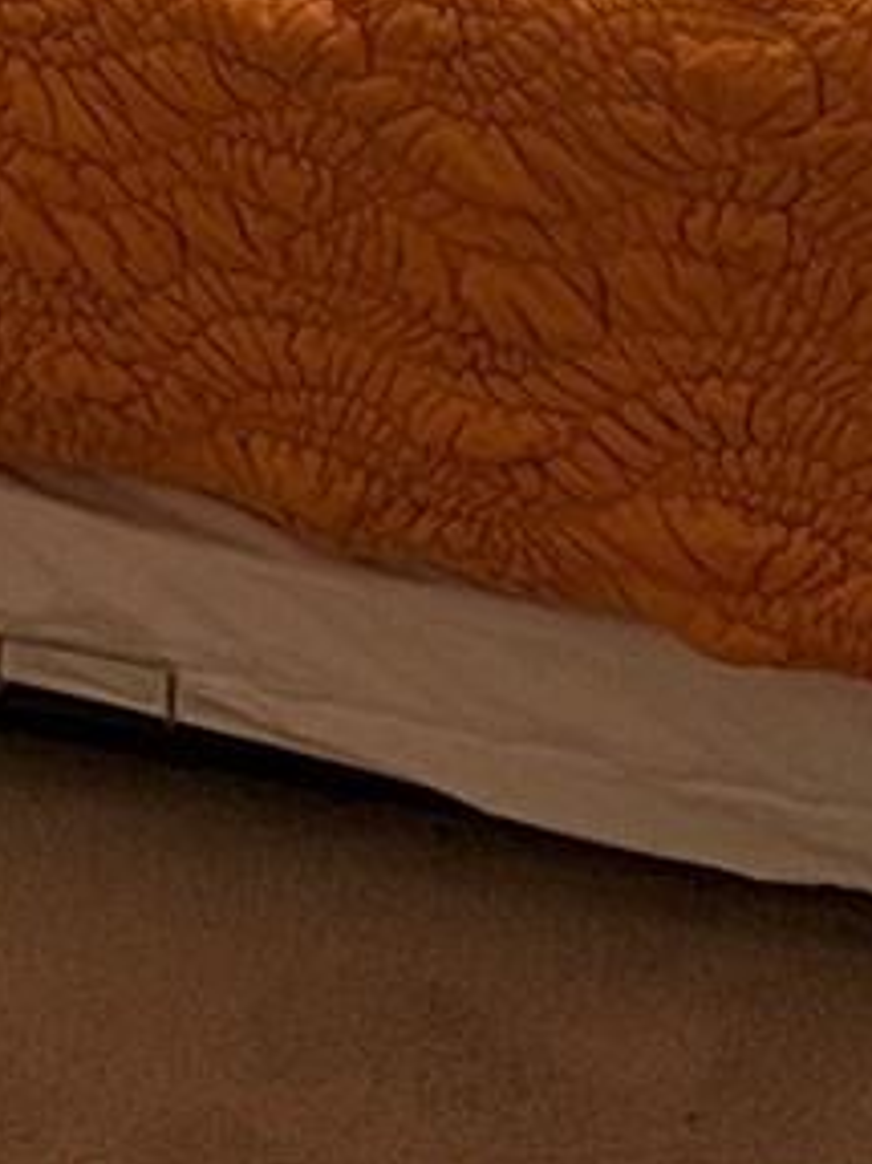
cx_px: 1014
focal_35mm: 100
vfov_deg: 16.7
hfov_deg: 14.4
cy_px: -868
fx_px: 3361
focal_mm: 2.22
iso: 64
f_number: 2.2
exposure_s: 1/192
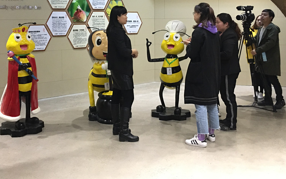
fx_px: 343
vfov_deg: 28.6
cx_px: 123
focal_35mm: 44
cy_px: 38
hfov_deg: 45.1
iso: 125
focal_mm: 4.15
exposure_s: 1/8
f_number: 2.2
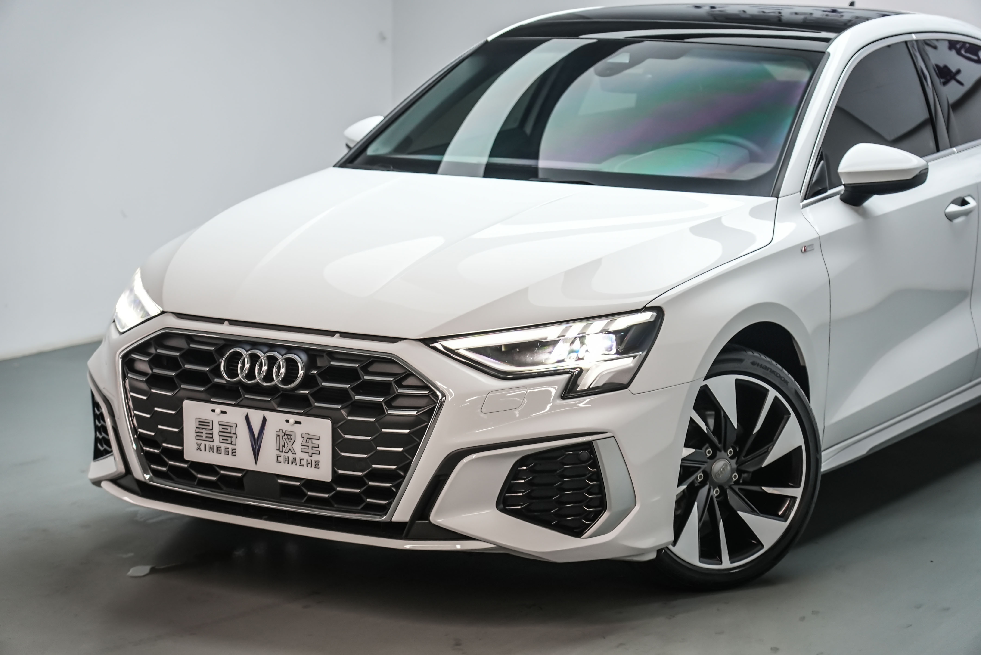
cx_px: 490
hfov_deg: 23.6
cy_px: 328
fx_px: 2345
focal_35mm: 86
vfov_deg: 15.9
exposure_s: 1/100
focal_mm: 86
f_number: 4
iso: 2000
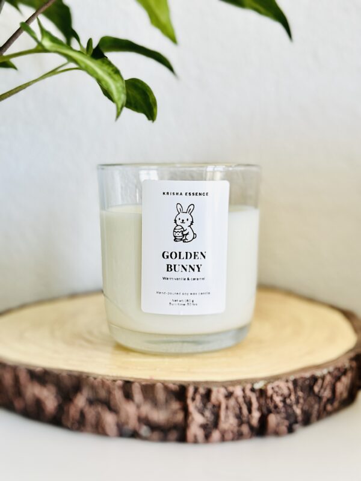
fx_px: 667
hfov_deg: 30.3
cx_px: 180
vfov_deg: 39.7
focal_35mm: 48
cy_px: 240
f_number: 1.78
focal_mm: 6.86
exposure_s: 1/121
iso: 64
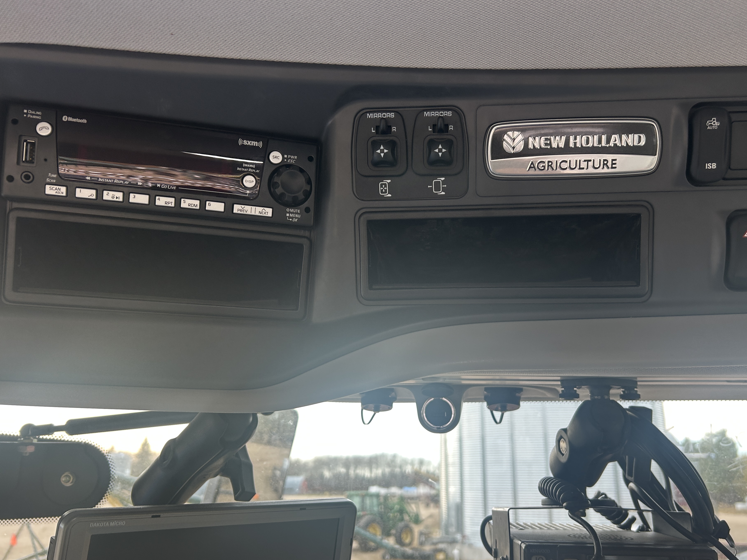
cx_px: 403
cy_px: 292
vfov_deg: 48.2
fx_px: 626
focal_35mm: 29
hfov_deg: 61.6
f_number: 1.5
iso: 50
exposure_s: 1/121
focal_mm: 5.7
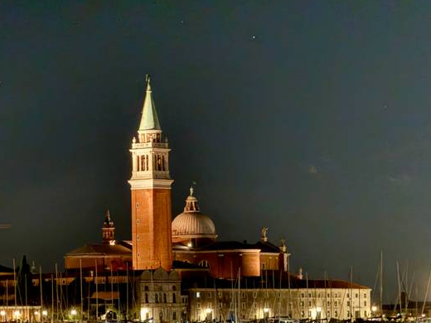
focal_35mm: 166
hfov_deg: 11.9
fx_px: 2067
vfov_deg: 8.9
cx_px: 156
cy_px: 191
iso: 2500
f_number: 2.8
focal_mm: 15.66
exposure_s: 1/2
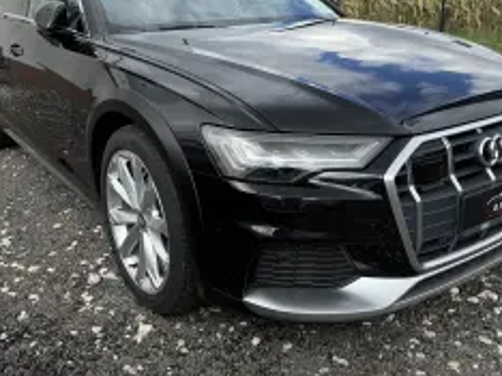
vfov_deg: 38.3
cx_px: 268
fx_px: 536
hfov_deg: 50.1
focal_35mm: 37
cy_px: 140
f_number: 1.78
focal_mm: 6.76
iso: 80
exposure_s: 1/1949
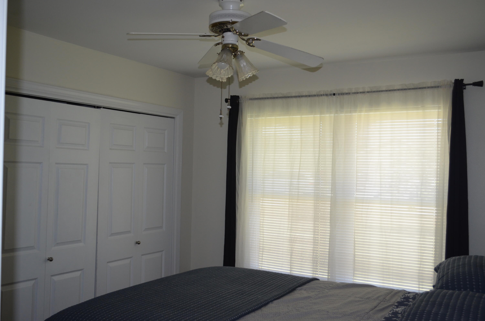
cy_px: 160
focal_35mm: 36
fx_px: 484
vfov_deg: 36.7
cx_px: 242
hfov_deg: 53.2
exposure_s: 1/60
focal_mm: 24
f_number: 4
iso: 450
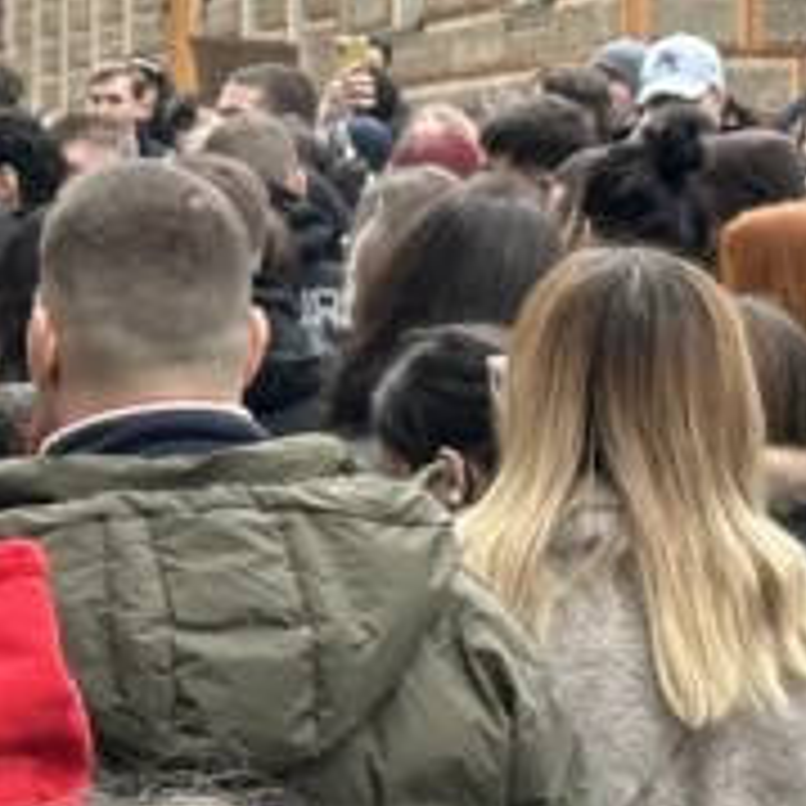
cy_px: 675
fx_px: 7718
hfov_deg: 5.9
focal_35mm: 293
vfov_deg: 6.0
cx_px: -538
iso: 80
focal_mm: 6.86
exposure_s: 1/85
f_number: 1.78
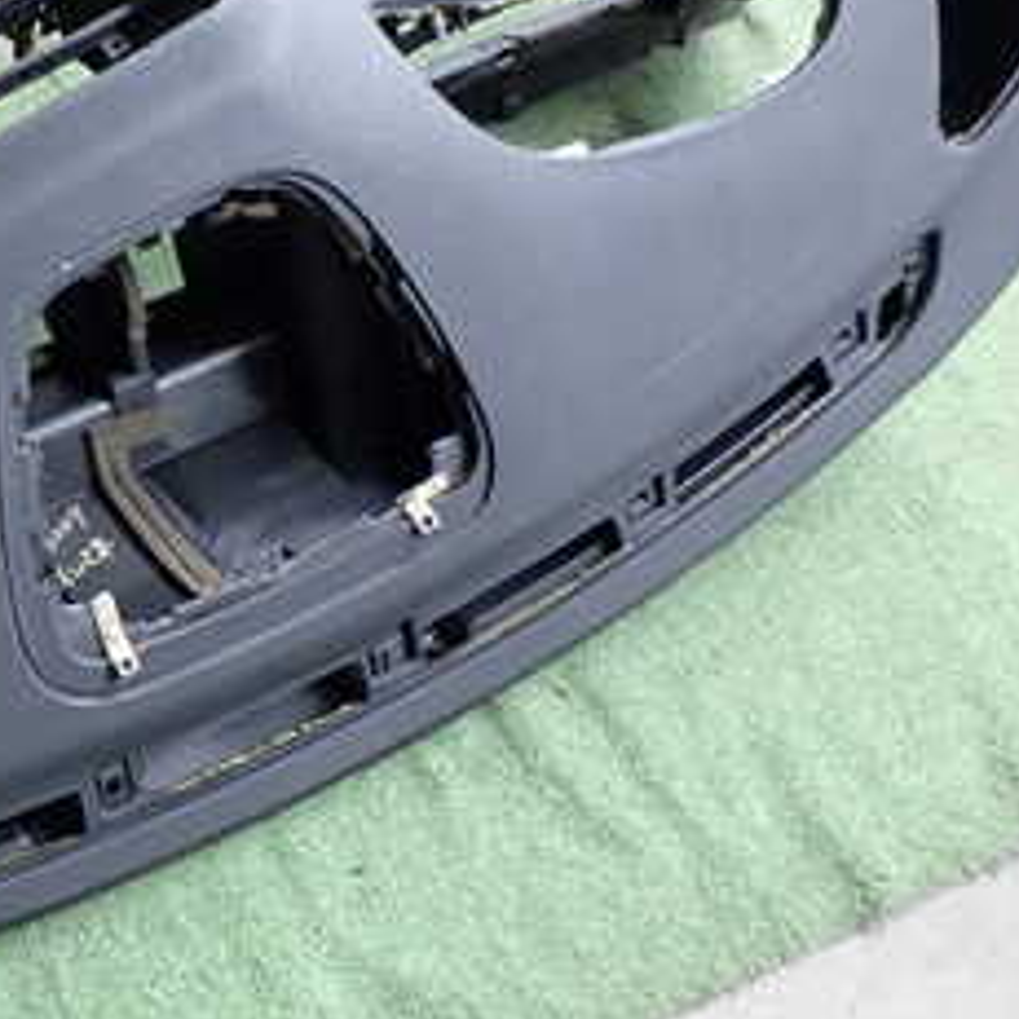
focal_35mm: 69
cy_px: 503
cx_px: -9
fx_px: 2298
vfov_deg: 25.0
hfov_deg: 23.9
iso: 200
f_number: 2.3
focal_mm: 5.4
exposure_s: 1/40
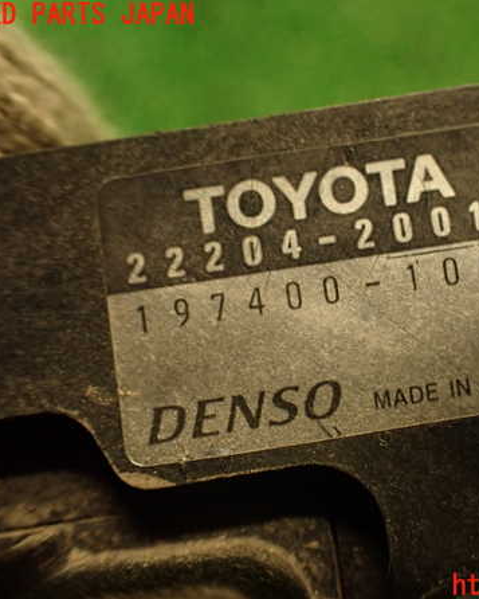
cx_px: 353
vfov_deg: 43.8
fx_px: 744
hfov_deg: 35.0
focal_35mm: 42
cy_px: 301
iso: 500
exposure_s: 1/30
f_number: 2.4
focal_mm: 5.79
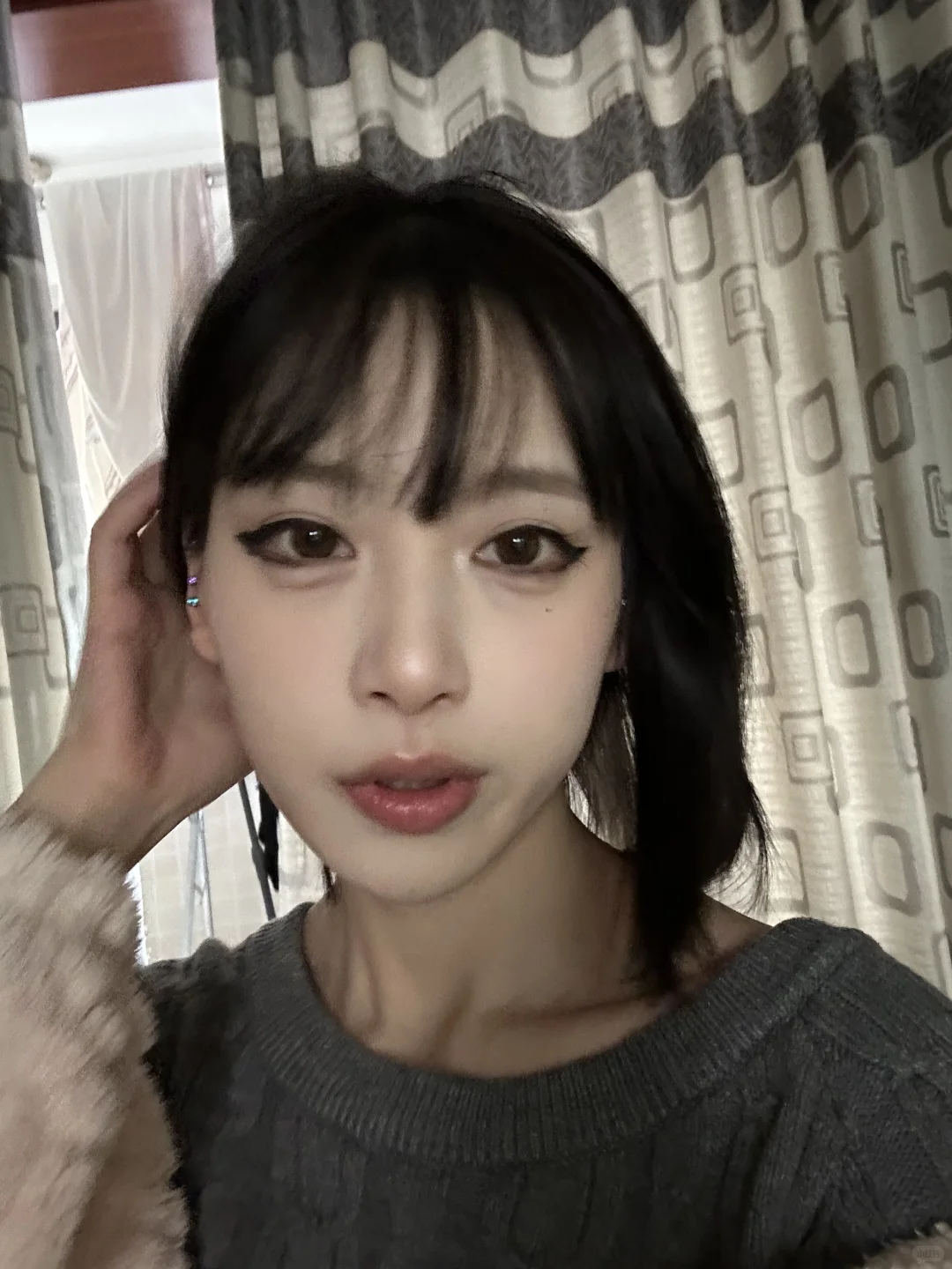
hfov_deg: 46.8
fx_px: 1100
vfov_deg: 60.0
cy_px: 634
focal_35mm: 30
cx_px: 476
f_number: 1.9
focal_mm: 2.69
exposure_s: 1/16
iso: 640
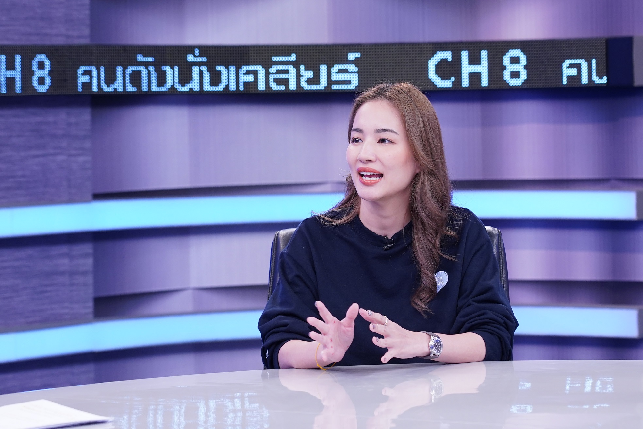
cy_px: 214
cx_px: 322
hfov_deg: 13.1
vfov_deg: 8.7
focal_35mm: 157
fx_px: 2804
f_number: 5
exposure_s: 1/125
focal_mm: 105
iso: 1600
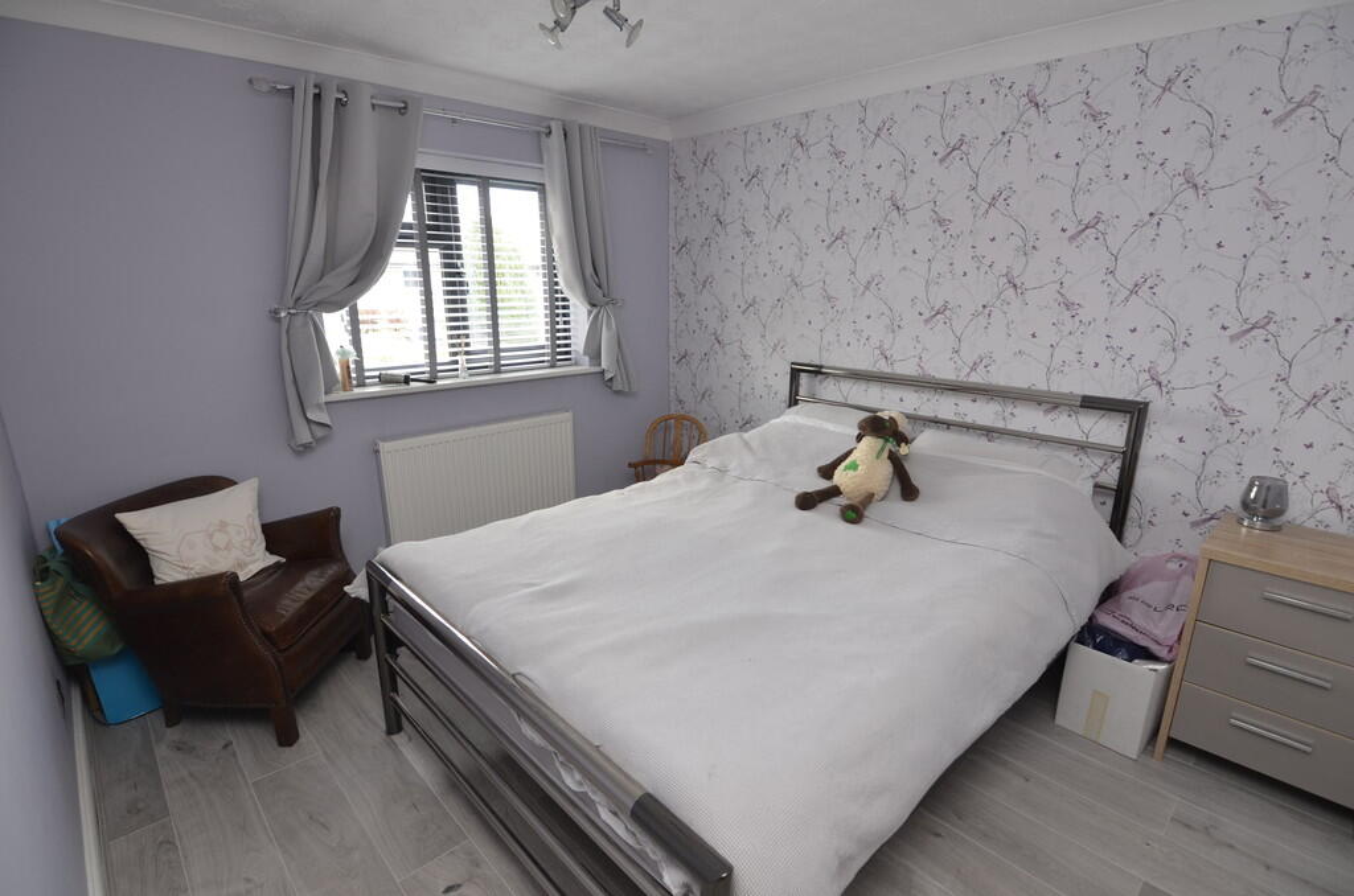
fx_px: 619
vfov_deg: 71.8
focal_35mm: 16
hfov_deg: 95.1
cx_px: 677
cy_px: 448
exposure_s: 1/60
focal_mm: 11
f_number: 4
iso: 400
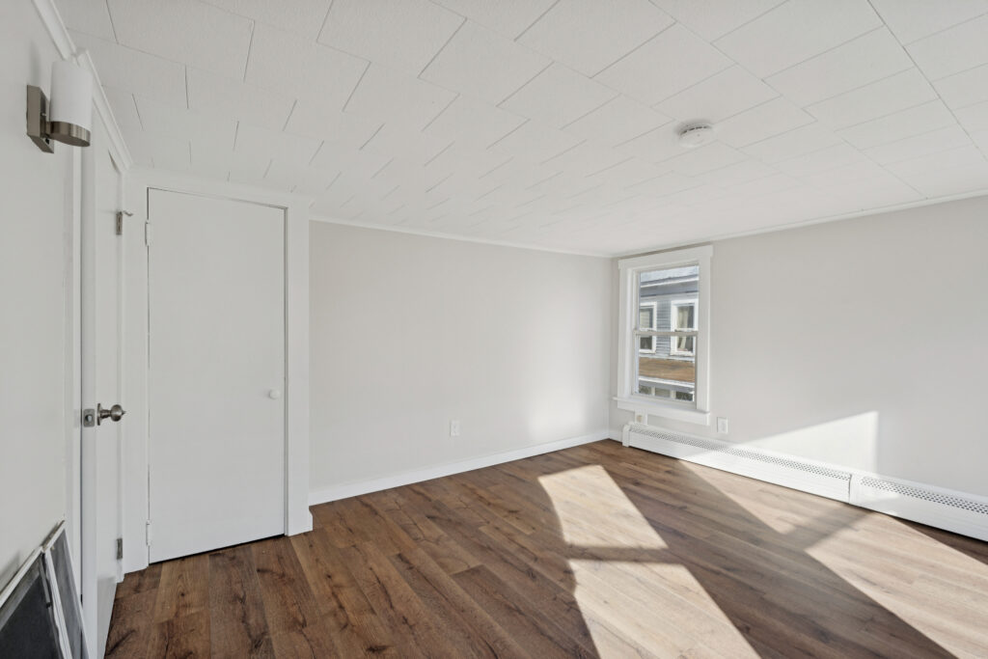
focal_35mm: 16
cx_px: 494
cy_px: 330
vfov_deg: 72.1
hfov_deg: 95.0
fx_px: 453
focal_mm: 16.5
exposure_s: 1/25
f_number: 9
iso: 100
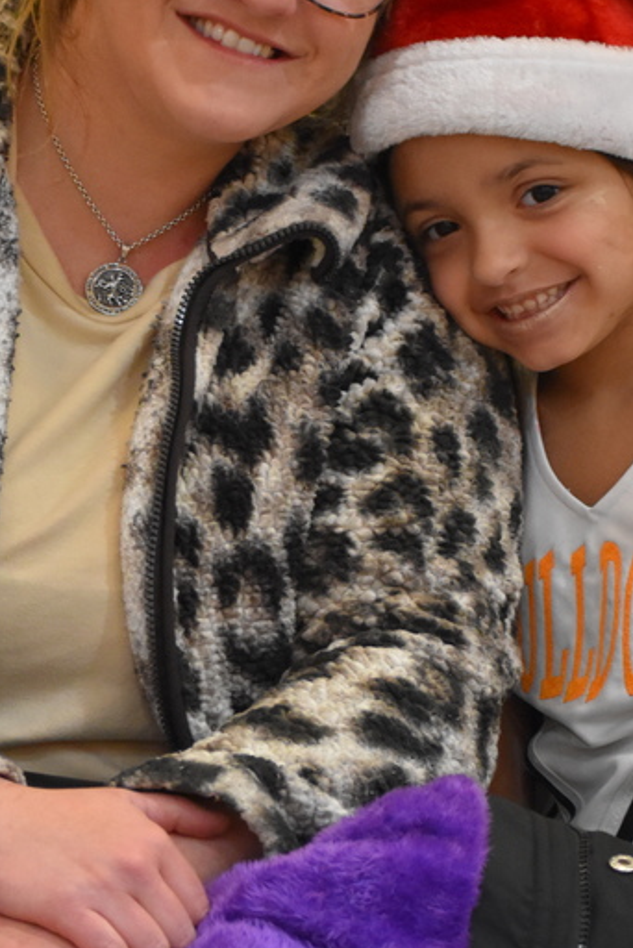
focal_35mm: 210
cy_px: 496
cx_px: 321
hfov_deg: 6.6
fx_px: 5531
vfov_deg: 9.8
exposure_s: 1/160
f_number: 4.5
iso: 3200
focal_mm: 70
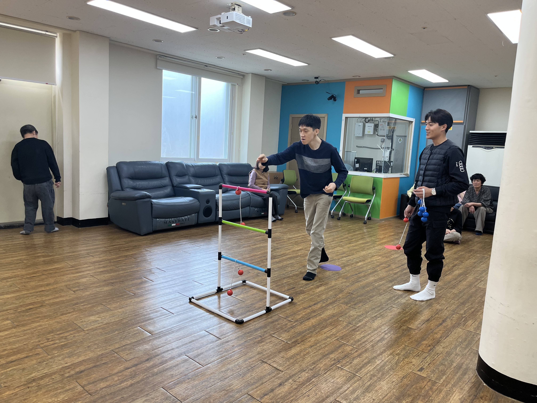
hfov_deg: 67.3
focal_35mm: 26
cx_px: 268
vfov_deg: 53.1
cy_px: 202
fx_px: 403
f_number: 1.6
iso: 80
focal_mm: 5.1
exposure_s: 1/120
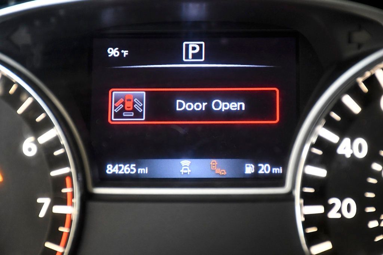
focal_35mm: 210
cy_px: 128
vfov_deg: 6.5
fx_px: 2234
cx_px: 192
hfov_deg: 9.8
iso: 2500
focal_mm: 140
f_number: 5.6
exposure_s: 1/60
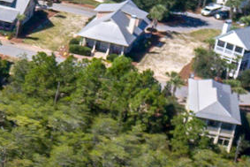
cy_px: 55
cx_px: -509
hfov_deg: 10.7
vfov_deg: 10.8
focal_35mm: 127
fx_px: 882
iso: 100
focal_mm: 3.61
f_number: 2.8
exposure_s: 1/640
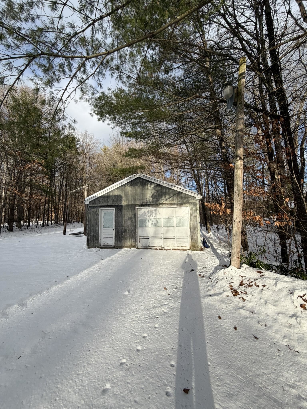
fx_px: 166
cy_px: 204
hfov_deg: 85.7
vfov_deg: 102.1
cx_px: 154
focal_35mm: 14
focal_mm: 2.22
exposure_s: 1/770
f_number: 2.2
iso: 32
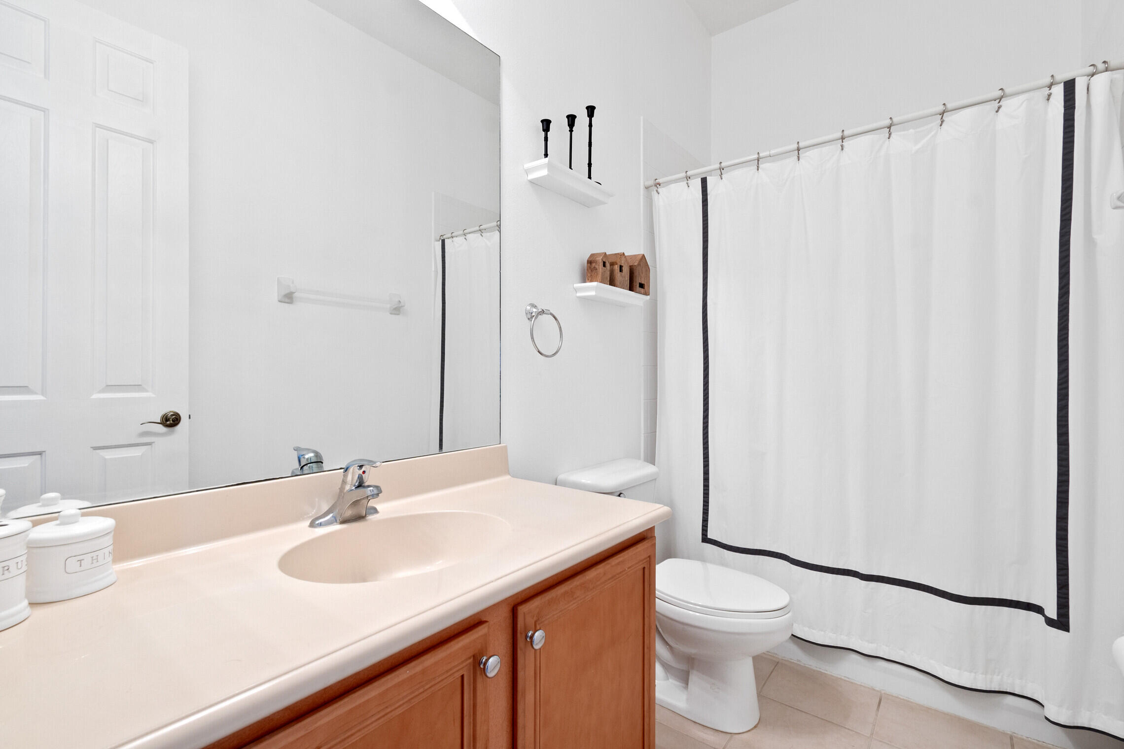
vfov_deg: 77.3
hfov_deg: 100.4
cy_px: 374
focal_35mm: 15
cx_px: 562
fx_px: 468
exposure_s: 1/3
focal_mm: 10
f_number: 8
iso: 320
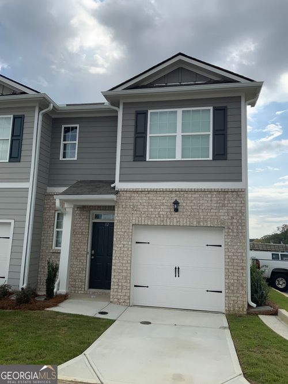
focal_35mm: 29
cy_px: 192
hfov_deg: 48.2
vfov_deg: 61.7
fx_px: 322
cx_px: 144
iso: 16
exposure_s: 1/1786
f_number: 1.8
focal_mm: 3
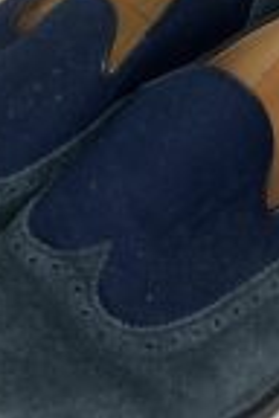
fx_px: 942
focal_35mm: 81
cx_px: 116
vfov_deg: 24.2
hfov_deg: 16.8
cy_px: 26
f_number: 1.8
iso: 80
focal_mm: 3.99
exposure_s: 1/100
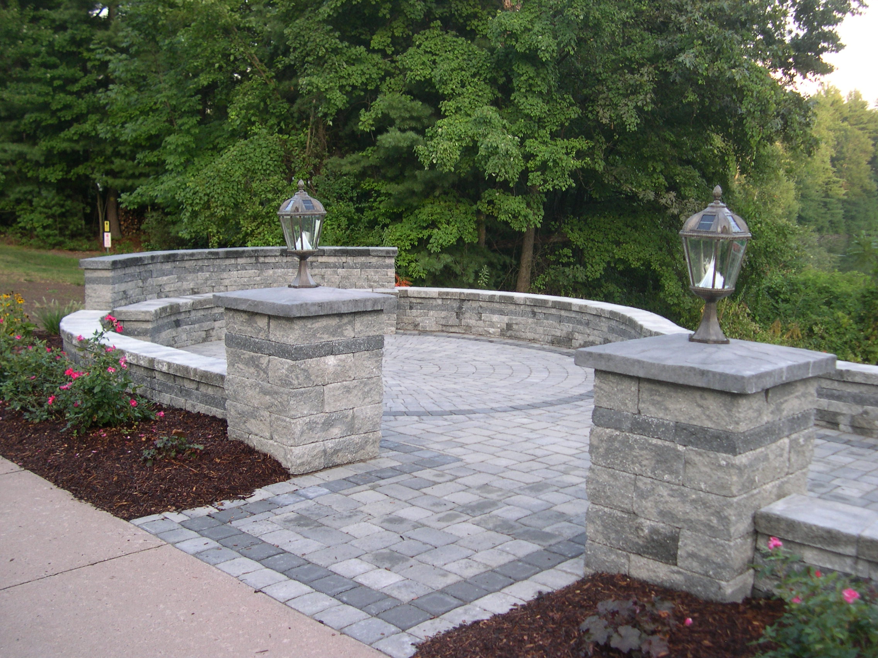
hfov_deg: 49.0
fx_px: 964
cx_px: 439
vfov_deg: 37.7
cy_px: 329
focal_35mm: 38
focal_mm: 8
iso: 100
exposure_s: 1/66.6
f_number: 2.8
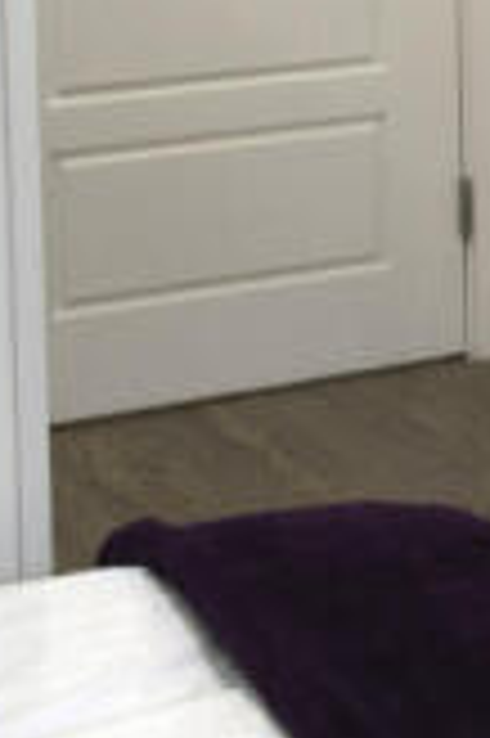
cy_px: -151
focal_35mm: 144
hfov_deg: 8.3
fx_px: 2946
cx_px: 1369
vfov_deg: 13.8
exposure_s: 1/1.25
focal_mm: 24
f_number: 10
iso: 100
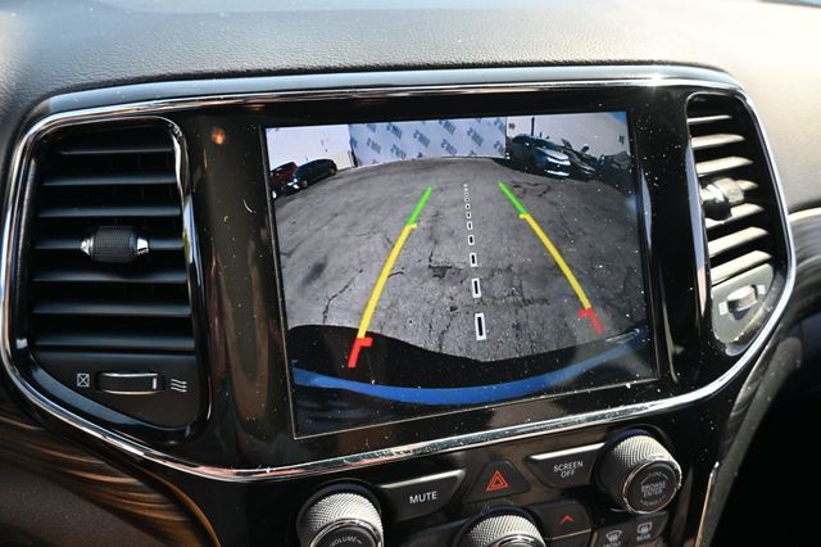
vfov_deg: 53.1
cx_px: 410
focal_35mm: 24
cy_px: 274
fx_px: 547
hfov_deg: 73.8
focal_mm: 16
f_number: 3.5
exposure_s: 1/160
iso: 400
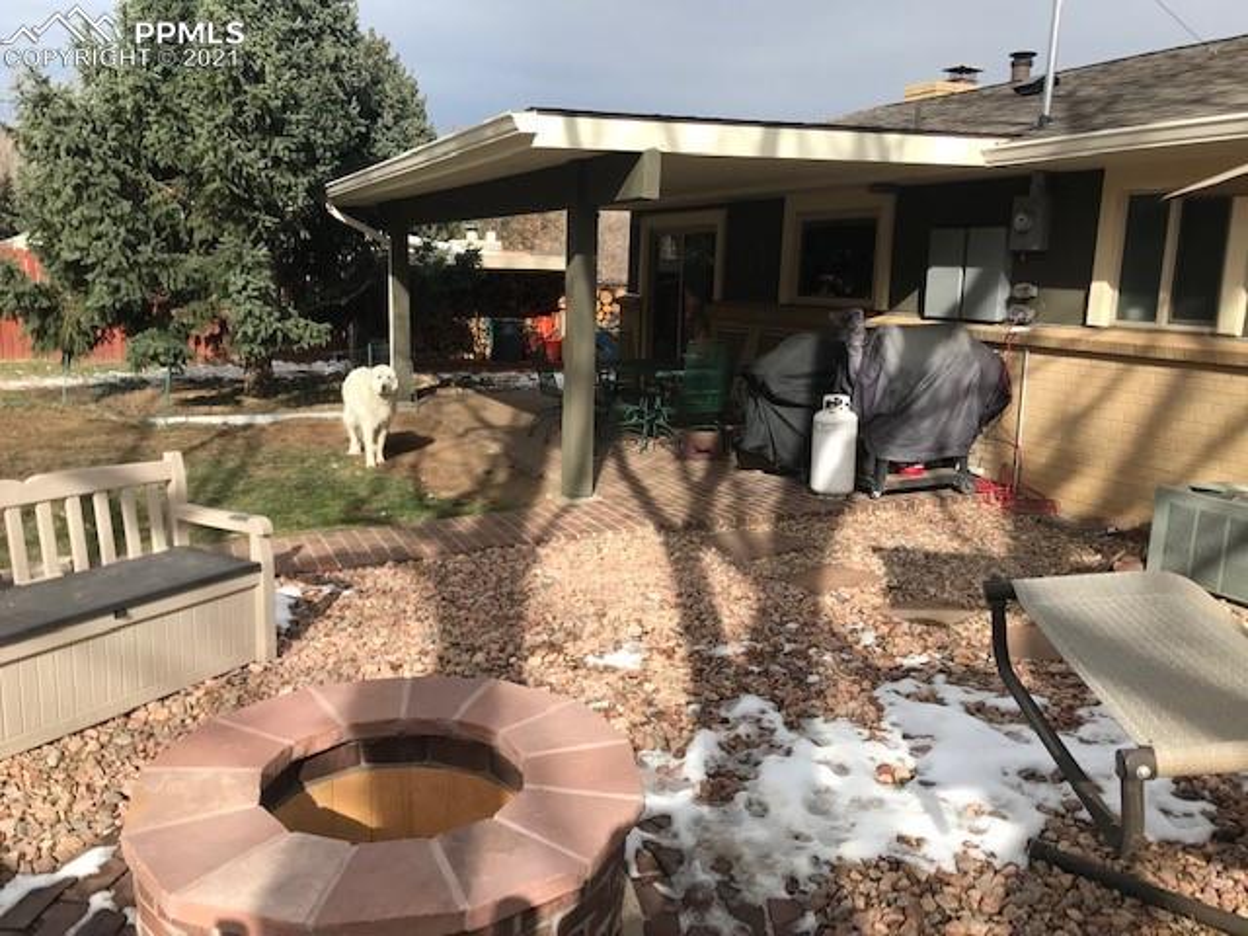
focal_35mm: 28
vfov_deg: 49.7
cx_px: 624
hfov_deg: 63.4
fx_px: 1009
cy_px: 468
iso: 20
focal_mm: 3.99
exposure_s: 1/1808
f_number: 1.8
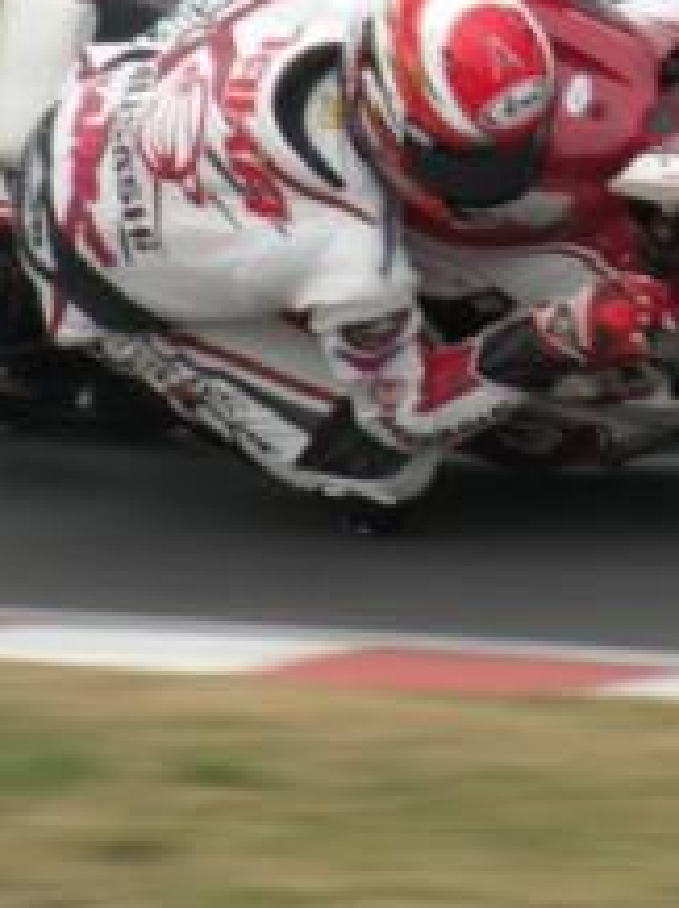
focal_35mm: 1000
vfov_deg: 2.0
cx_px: 462
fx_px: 26205
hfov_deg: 1.5
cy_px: 233
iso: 64
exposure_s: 1/210
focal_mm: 84.2
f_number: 4.5
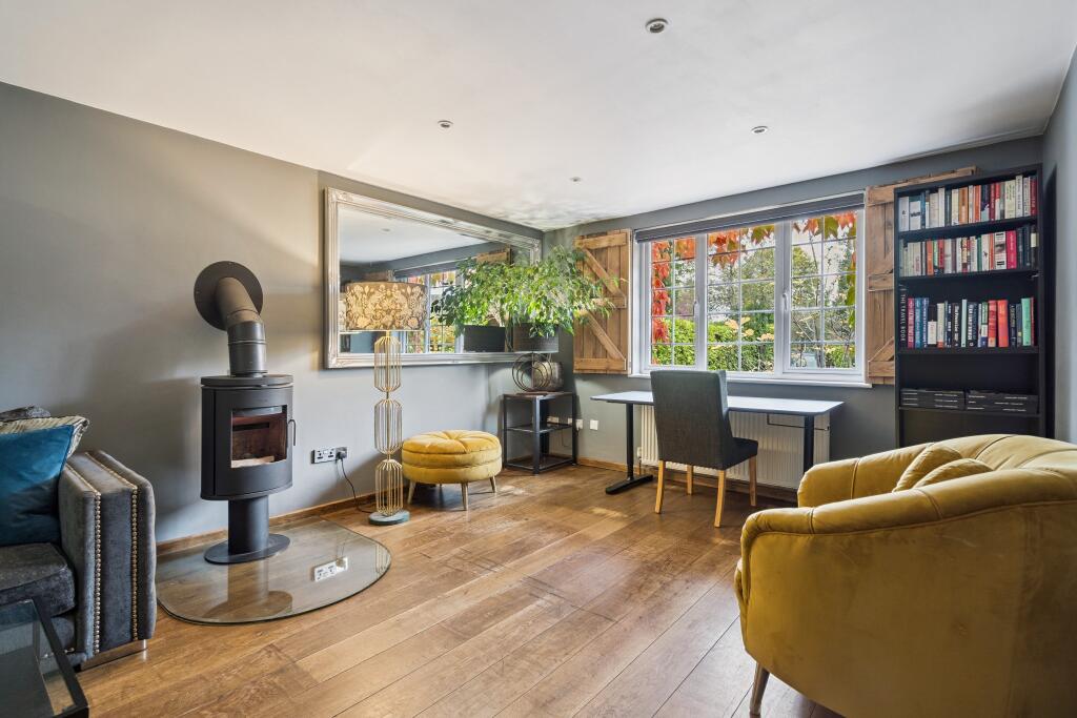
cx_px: 538
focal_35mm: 16
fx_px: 479
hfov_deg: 96.7
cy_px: 359
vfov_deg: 73.8
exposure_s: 1/6
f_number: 5.6
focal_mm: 16
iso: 320
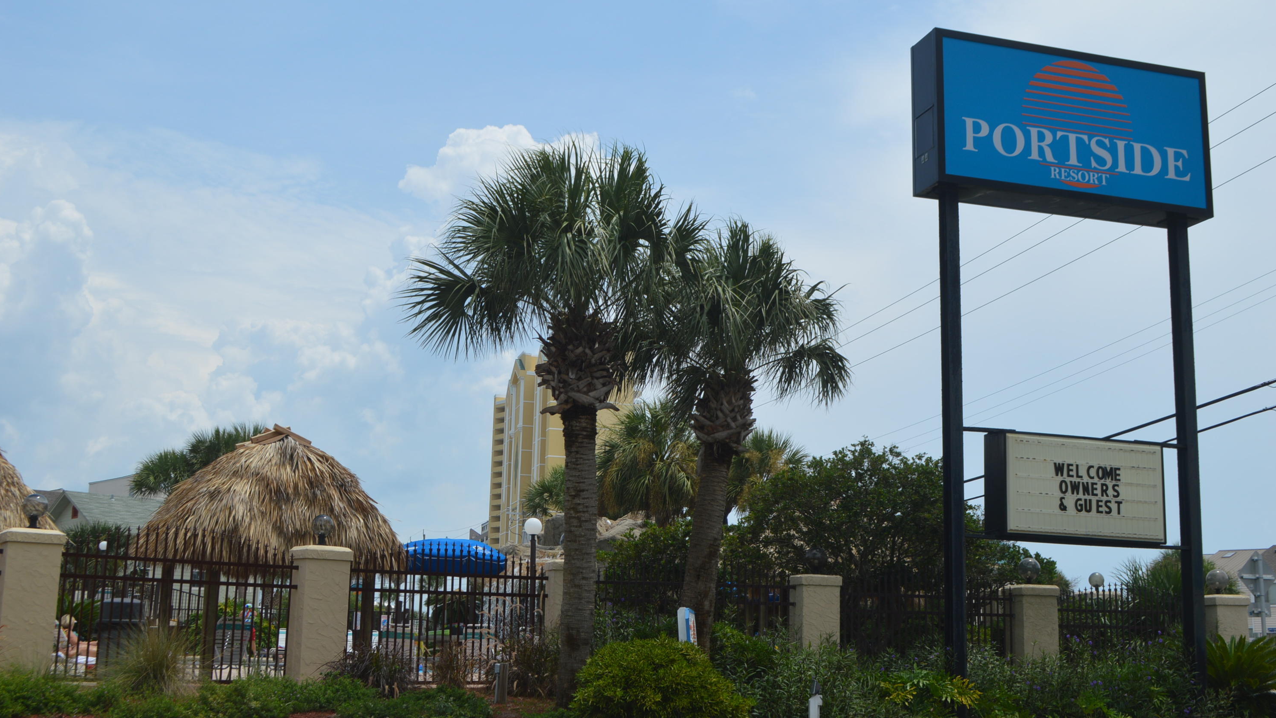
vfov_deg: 31.2
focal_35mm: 38
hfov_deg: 52.8
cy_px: 366
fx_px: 1286
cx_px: 635
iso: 100
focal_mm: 24
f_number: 9
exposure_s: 1/320
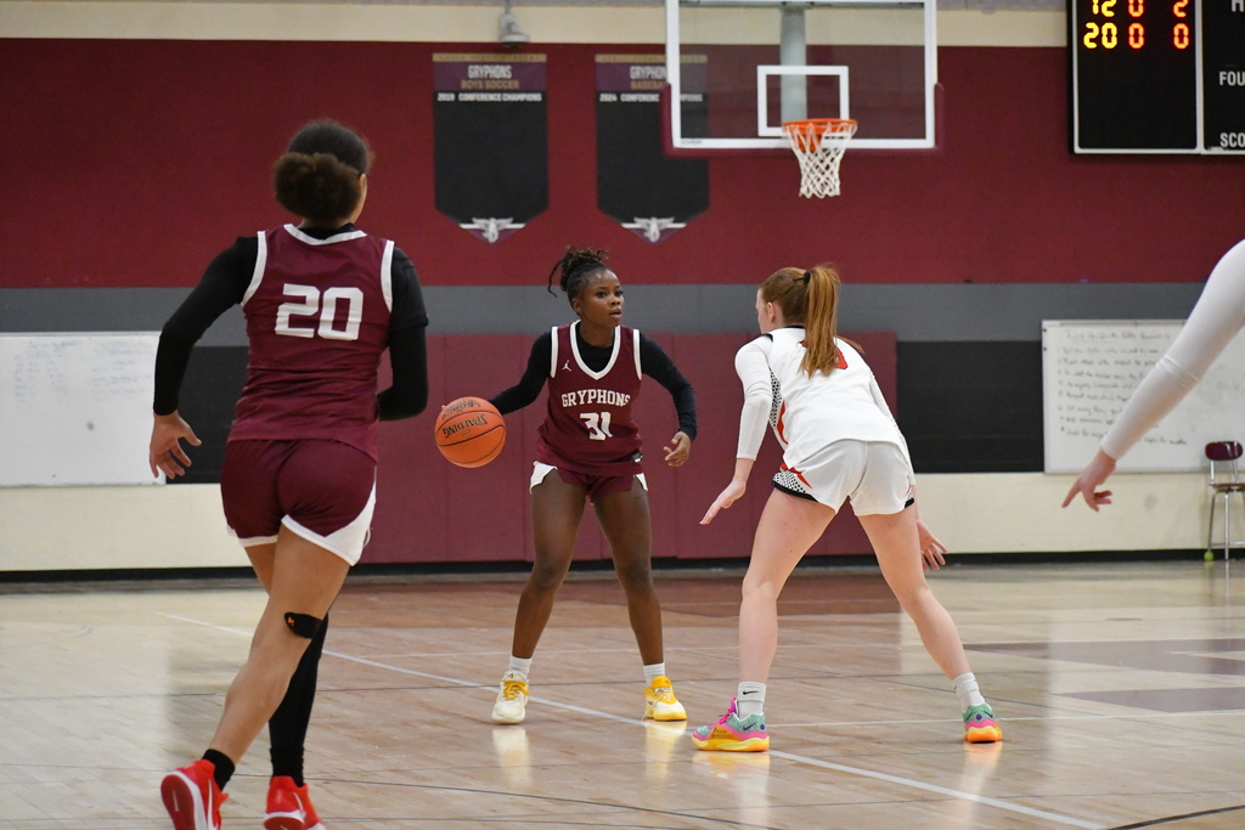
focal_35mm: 129
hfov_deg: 15.9
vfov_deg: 10.6
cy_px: 415
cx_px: 622
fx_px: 4462
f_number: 4.8
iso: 10000
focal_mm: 86
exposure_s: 1/500
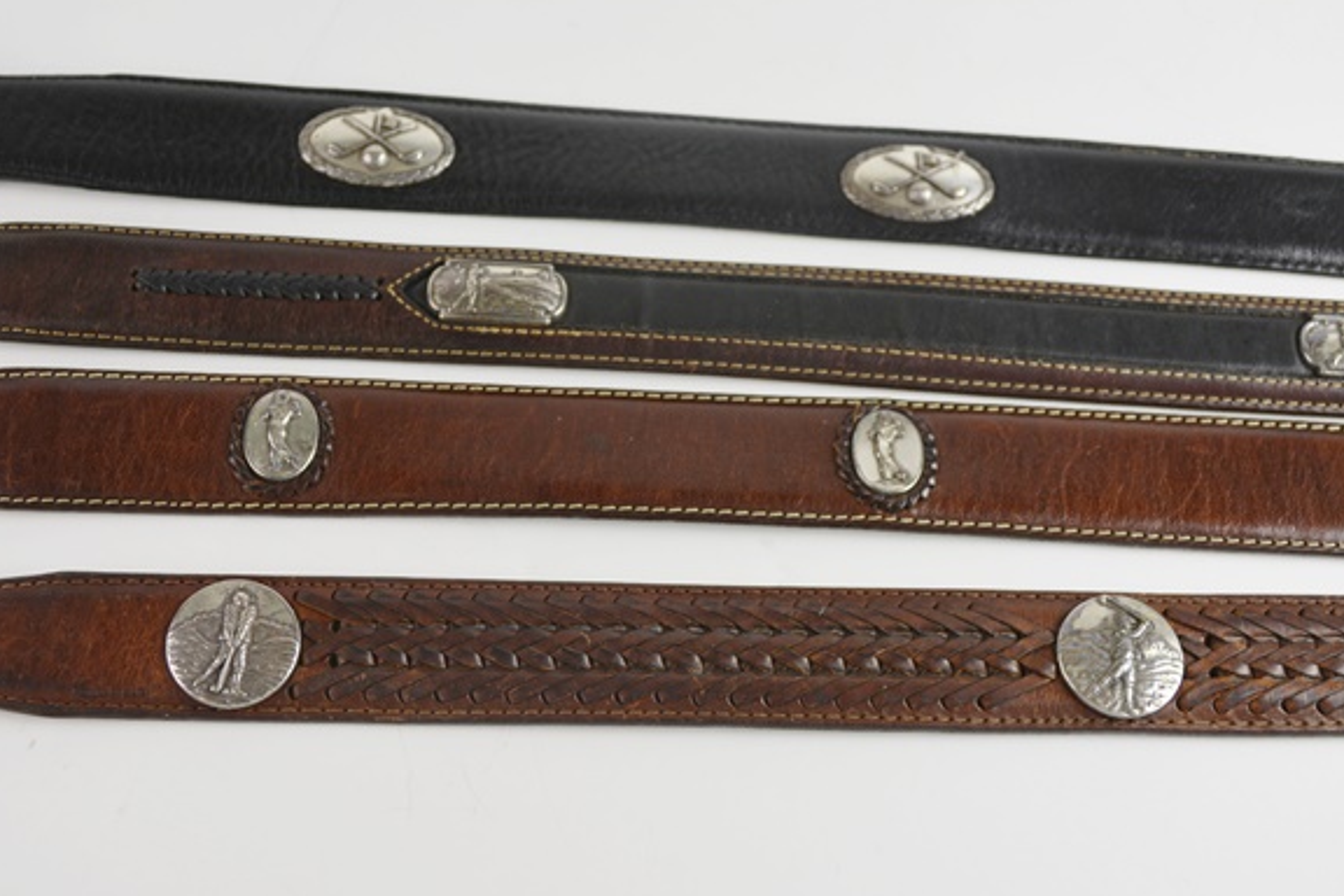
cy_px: 434
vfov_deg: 27.0
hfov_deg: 39.6
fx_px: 1867
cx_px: 651
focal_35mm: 50
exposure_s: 1/125
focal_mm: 32
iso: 320
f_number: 5.6
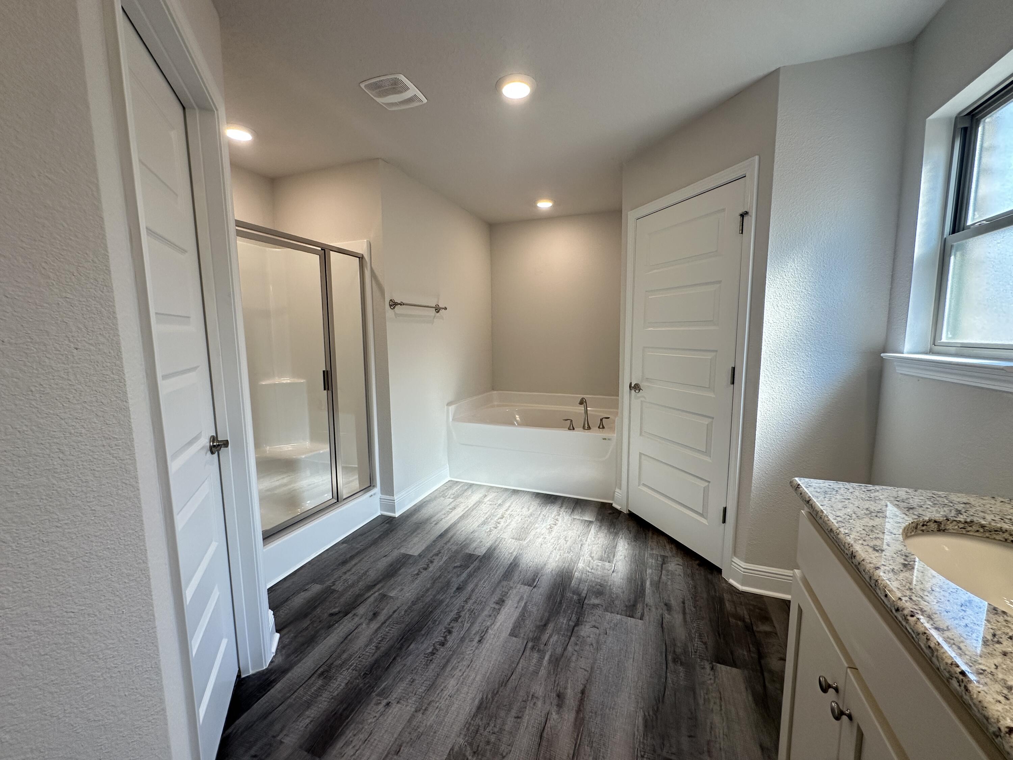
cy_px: 380
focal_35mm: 14
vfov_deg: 85.7
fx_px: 410
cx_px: 506
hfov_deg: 102.1
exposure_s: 1/120
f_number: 2.2
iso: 100
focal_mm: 2.22
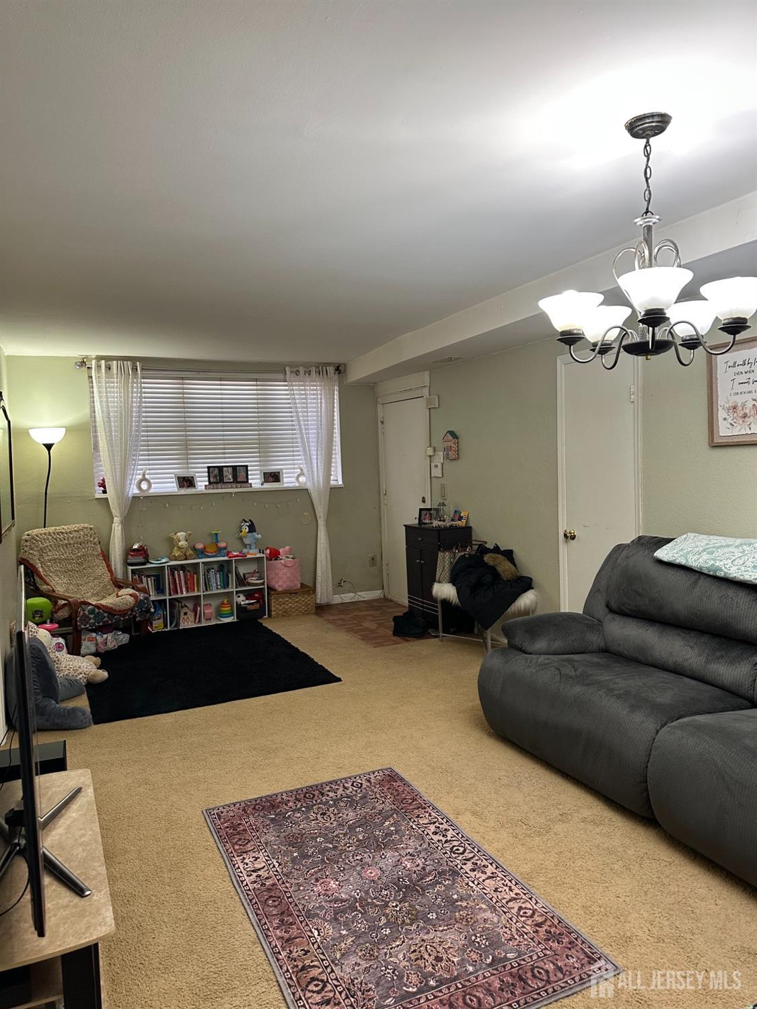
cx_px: 378
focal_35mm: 24
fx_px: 700
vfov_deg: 71.6
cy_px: 504
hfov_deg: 56.8
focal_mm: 6.86
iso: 200
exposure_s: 1/120
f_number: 1.78
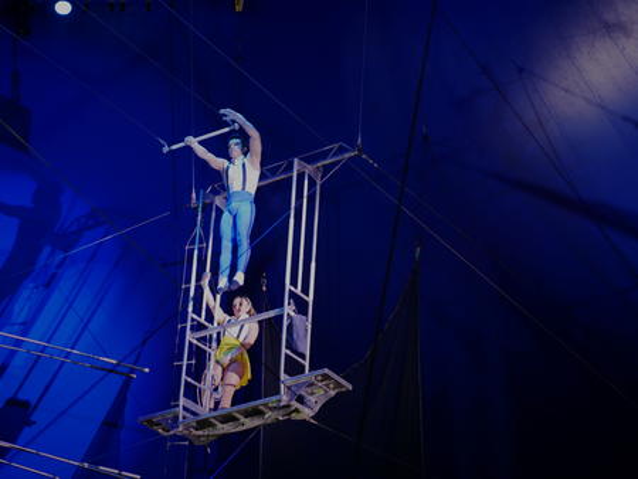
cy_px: 240
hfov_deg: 21.8
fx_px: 1660
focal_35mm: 90
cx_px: 319
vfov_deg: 16.4
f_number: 1.8
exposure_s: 1/100
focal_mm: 45
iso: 250
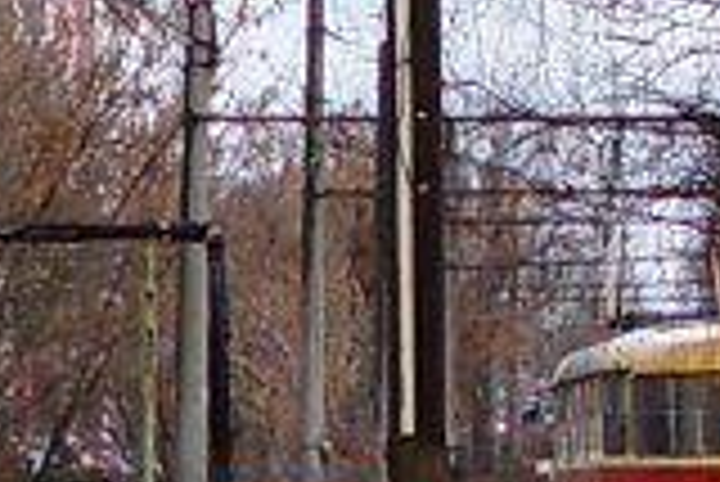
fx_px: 6446
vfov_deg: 4.3
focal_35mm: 322
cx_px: -936
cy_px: 437
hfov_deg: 6.1
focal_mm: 10.2
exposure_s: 1/60
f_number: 3.5
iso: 100
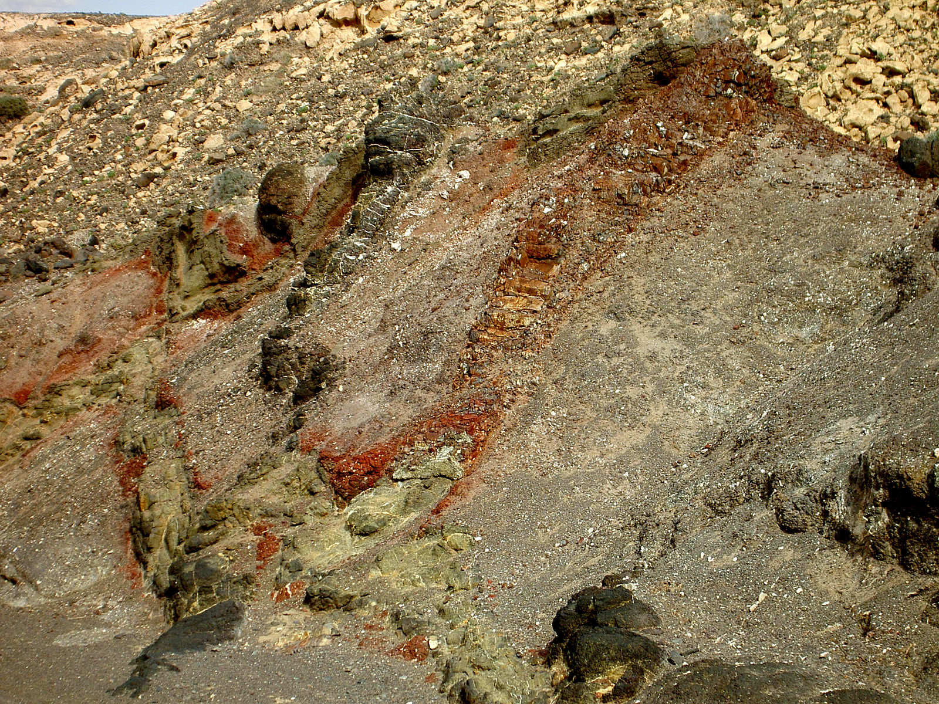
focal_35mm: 102
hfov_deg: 19.3
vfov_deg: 14.5
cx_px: 470
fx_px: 2767
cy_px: 352
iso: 50
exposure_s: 1/250
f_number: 4.9
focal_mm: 16.8
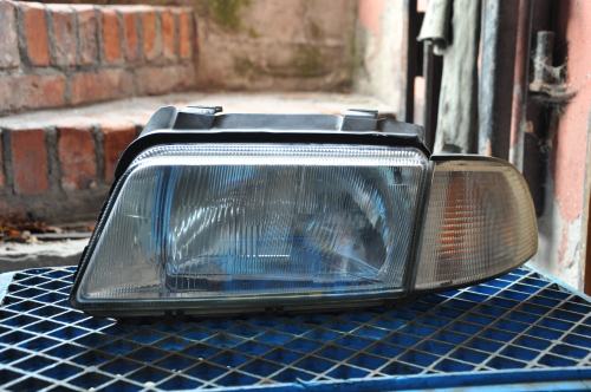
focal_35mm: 57
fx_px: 935
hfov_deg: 35.1
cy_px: 196
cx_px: 296
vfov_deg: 23.7
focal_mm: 38
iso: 900
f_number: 4.5
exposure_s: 1/30
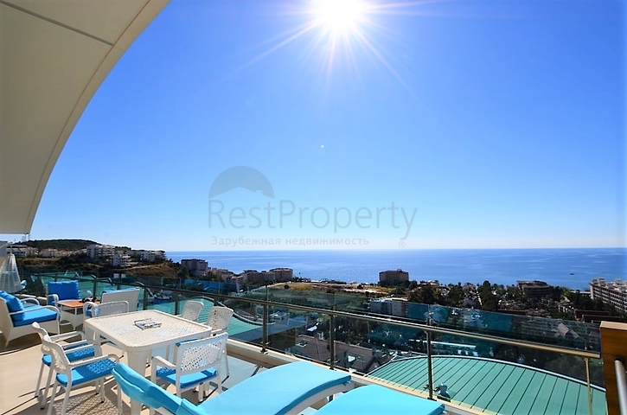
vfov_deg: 67.1
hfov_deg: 90.1
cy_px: 208
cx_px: 314
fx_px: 313
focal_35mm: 18
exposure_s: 1/250
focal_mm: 12
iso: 100
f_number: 16
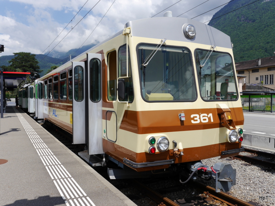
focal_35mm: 30
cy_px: 103
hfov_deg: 60.0
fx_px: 238
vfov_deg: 46.8
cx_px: 138
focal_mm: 15
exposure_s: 1/500
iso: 160
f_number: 8
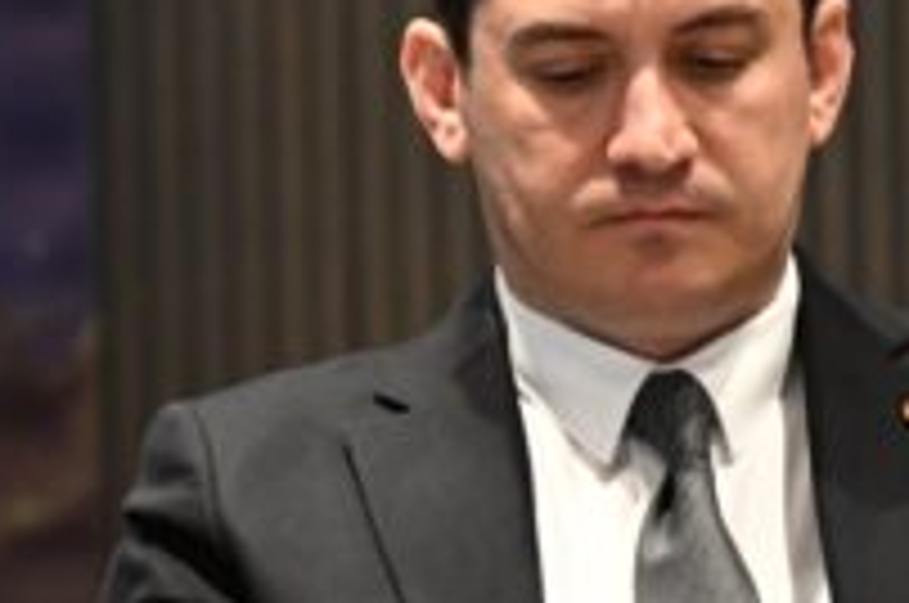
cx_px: -706
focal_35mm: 686
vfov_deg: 2.0
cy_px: 434
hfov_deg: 3.0
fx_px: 17294
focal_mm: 135
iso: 1250
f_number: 2.8
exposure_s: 1/125
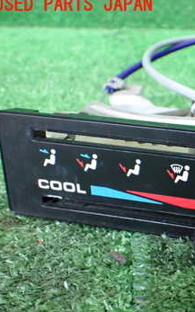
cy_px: 196
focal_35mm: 55
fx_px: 467
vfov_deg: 36.7
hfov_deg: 21.2
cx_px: 259
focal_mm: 5.4
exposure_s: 1/30
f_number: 2.3
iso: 1000
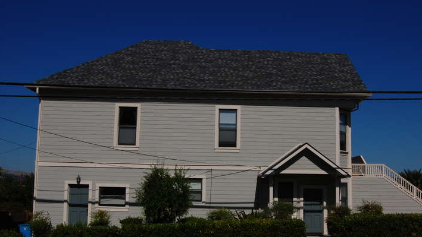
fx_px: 436
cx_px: 235
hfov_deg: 51.5
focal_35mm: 39
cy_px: 143
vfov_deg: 30.4
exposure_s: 1/400
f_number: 16
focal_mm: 22
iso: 200
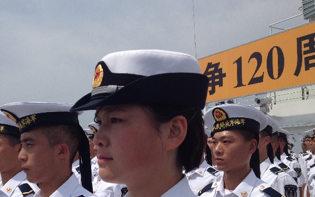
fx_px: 429
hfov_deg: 39.9
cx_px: 109
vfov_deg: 25.6
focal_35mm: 50
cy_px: 139
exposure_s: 1/4255
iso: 50
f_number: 2.4
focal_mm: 4.28
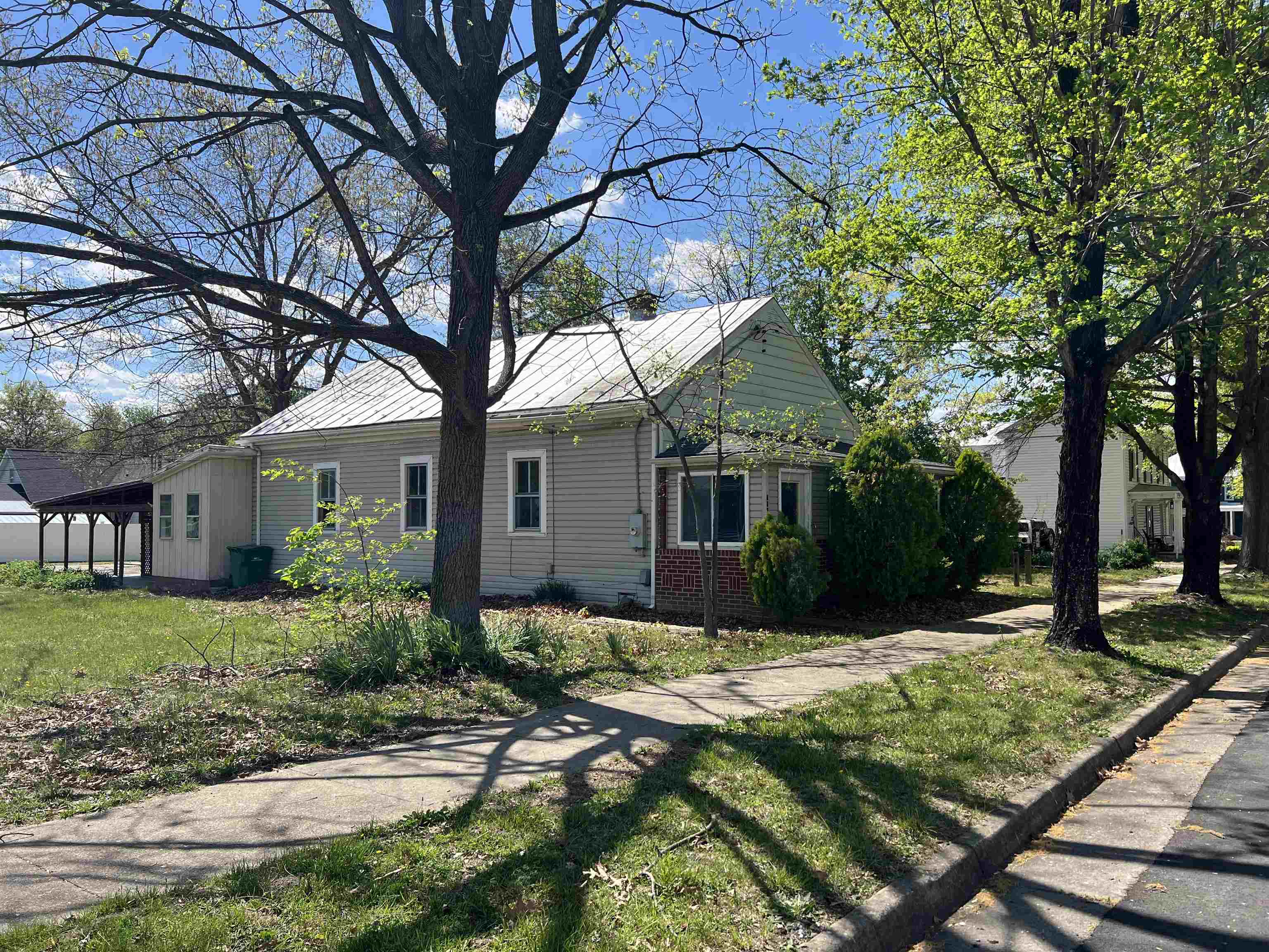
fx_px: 953
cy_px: 476
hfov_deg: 67.3
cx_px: 634
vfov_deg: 53.1
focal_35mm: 26
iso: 50
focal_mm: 5.7
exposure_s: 1/3356
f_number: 1.5
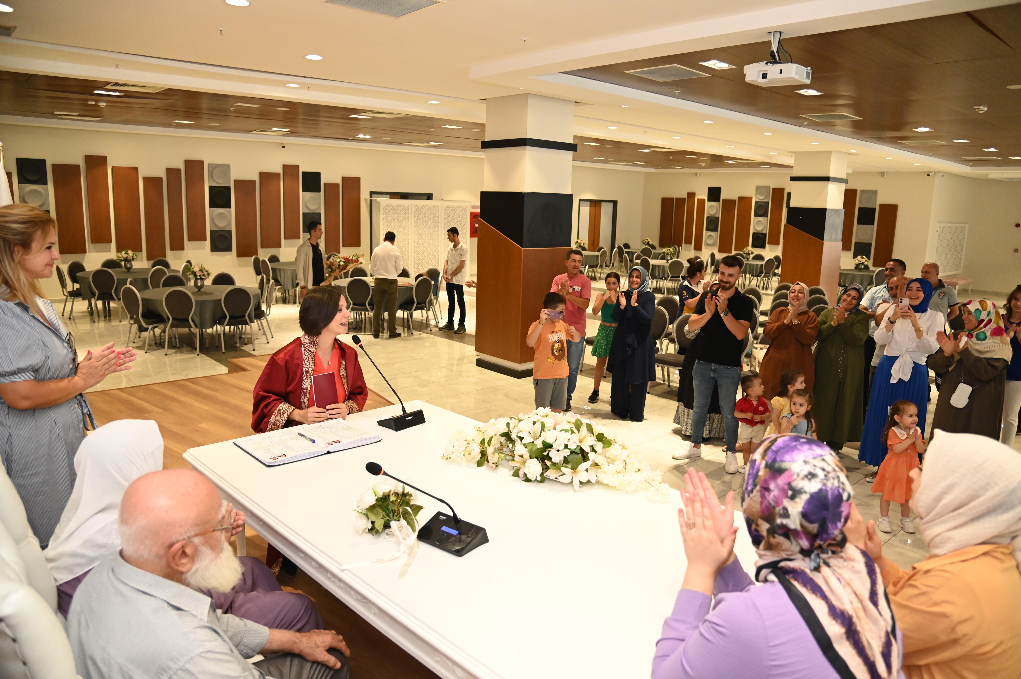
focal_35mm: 24
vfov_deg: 53.1
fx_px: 680
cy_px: 340
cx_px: 510
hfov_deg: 73.8
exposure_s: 1/200
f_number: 4
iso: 4000
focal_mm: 24
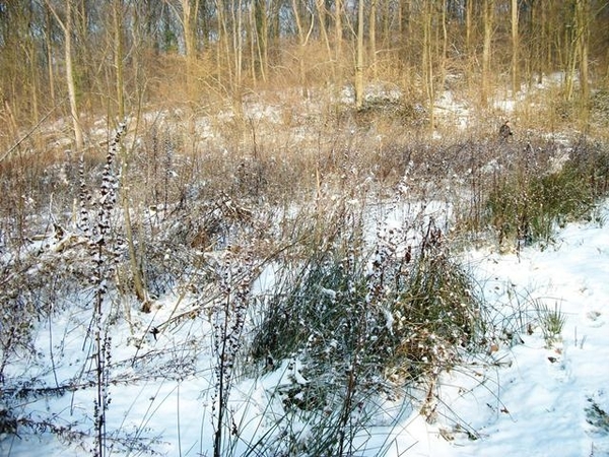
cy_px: 228
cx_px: 304
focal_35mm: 32
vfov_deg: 44.2
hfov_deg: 56.8
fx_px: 563
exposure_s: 1/60
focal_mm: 5.7
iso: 80
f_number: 8.8
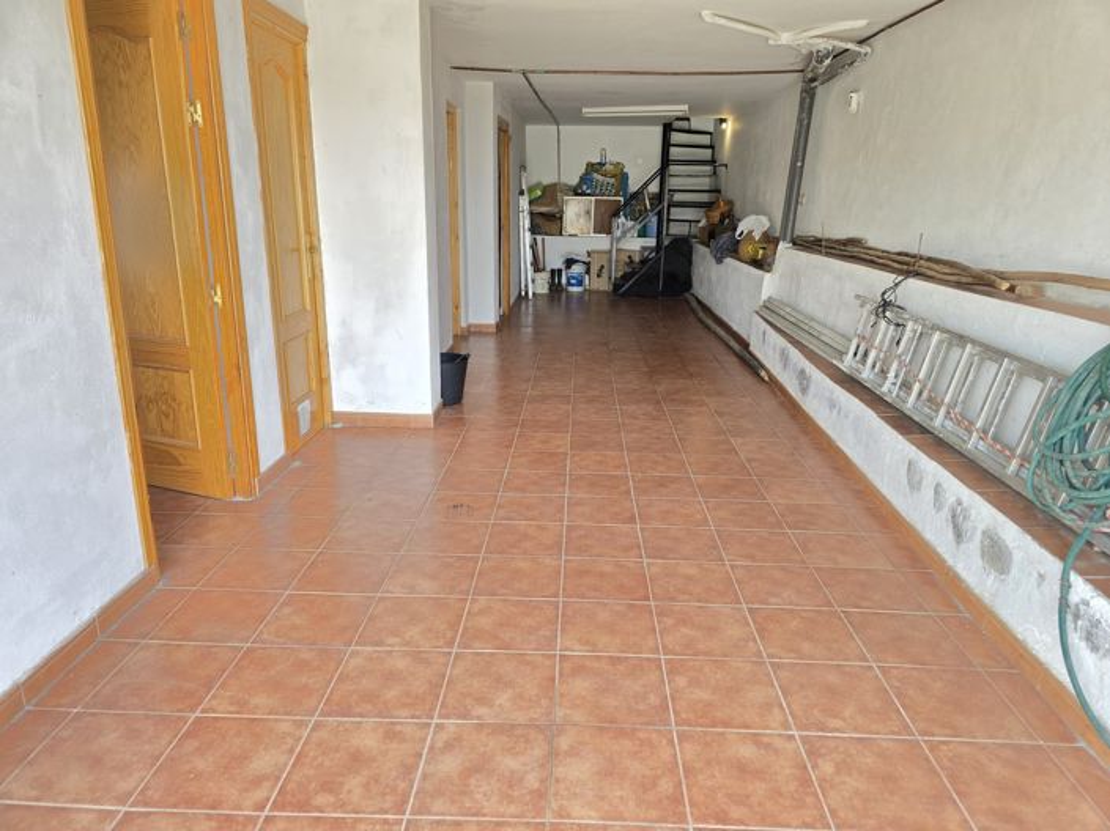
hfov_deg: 74.0
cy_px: 416
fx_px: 737
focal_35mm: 23
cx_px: 555
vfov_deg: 58.8
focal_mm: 6.3
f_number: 1.7
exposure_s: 1/180
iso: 100
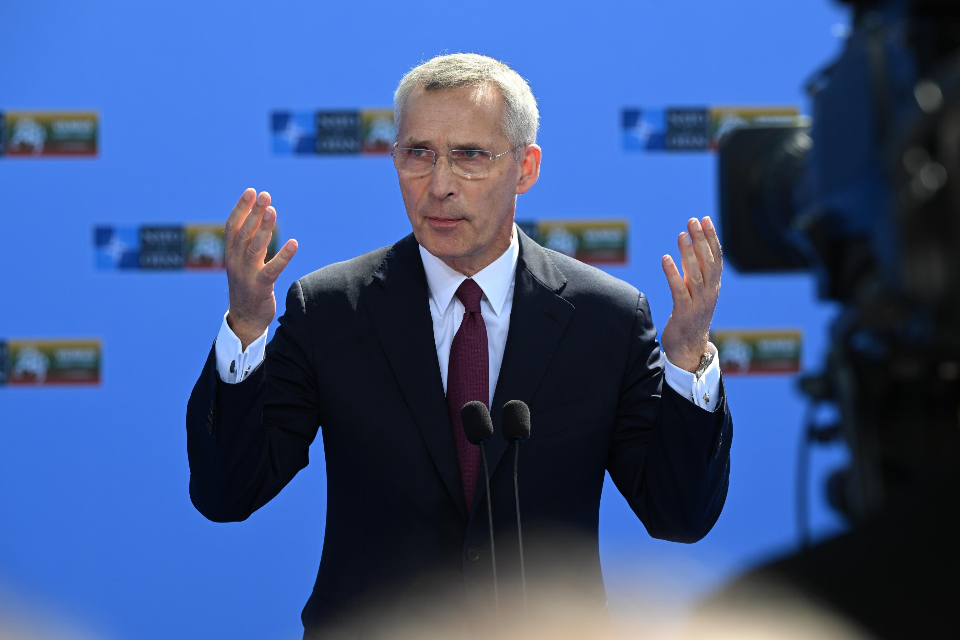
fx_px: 3866
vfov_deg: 9.5
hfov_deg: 14.2
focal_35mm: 145
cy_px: 320
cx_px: 480
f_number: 5.6
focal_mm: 145
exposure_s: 1/1600
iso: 500
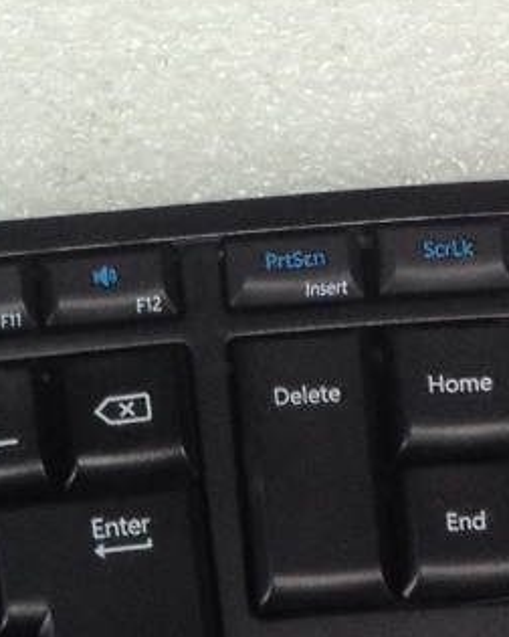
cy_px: 710
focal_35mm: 177
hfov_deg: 8.5
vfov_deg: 10.8
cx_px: -283
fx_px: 3333
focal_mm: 4.28
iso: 64
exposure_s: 1/20
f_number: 2.4
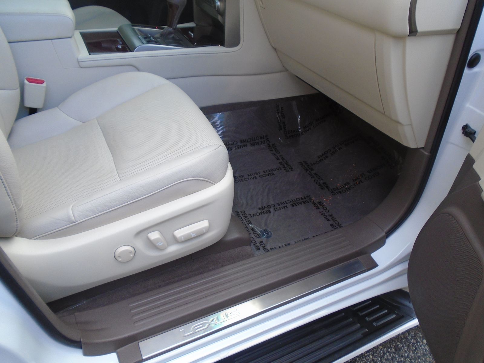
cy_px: 182
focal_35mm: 26
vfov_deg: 53.1
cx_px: 242
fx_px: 364
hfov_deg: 67.3
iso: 100
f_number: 3.2
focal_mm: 4.6
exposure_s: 1/30
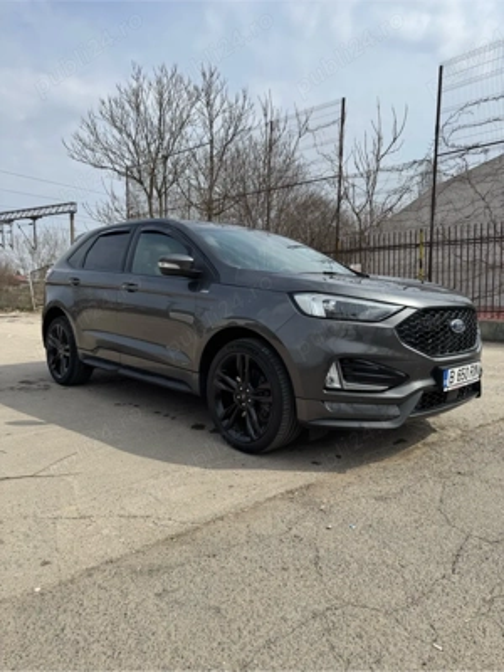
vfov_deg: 71.6
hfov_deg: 56.8
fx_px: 466
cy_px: 336
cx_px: 252
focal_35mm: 24
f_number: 1.78
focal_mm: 6.76
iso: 80
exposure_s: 1/5814
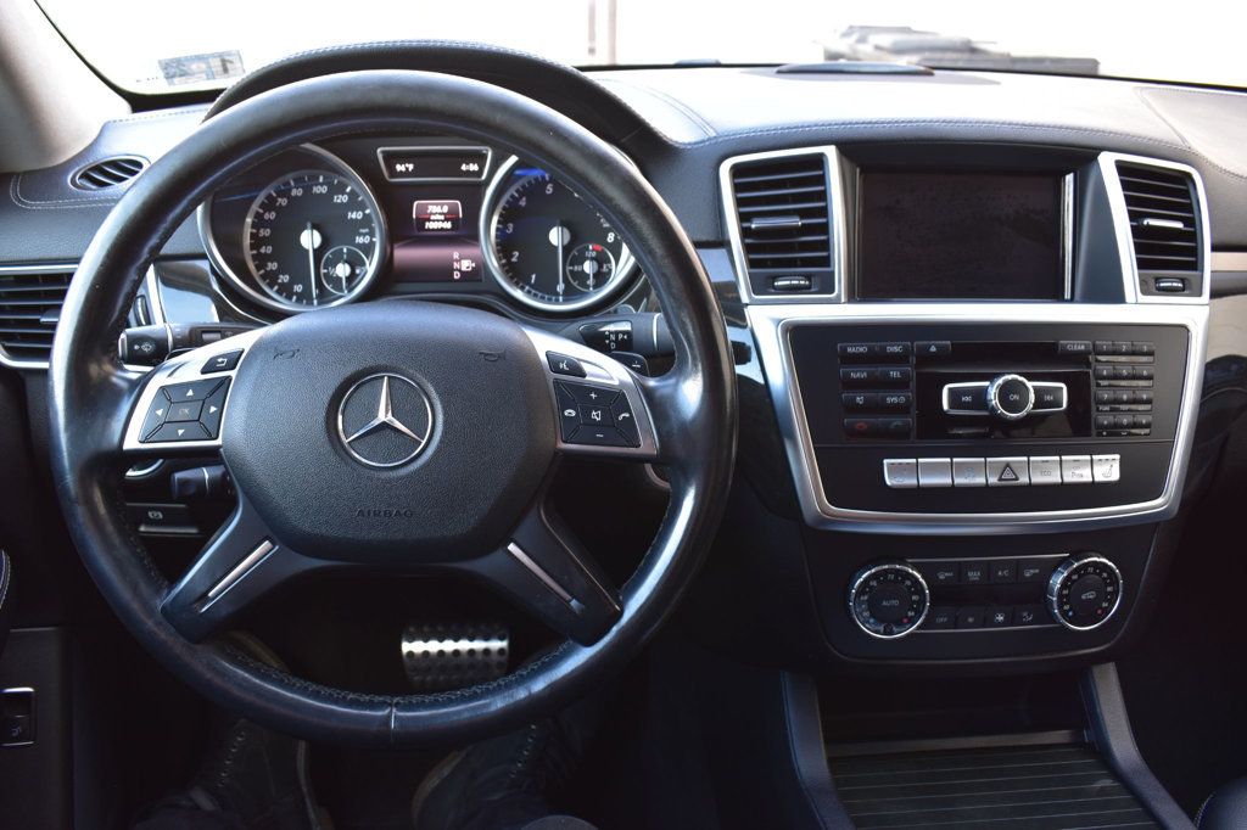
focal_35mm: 30
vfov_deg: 43.6
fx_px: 1039
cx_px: 624
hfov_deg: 61.9
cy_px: 415
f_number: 7.1
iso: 400
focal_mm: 20
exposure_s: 1/25
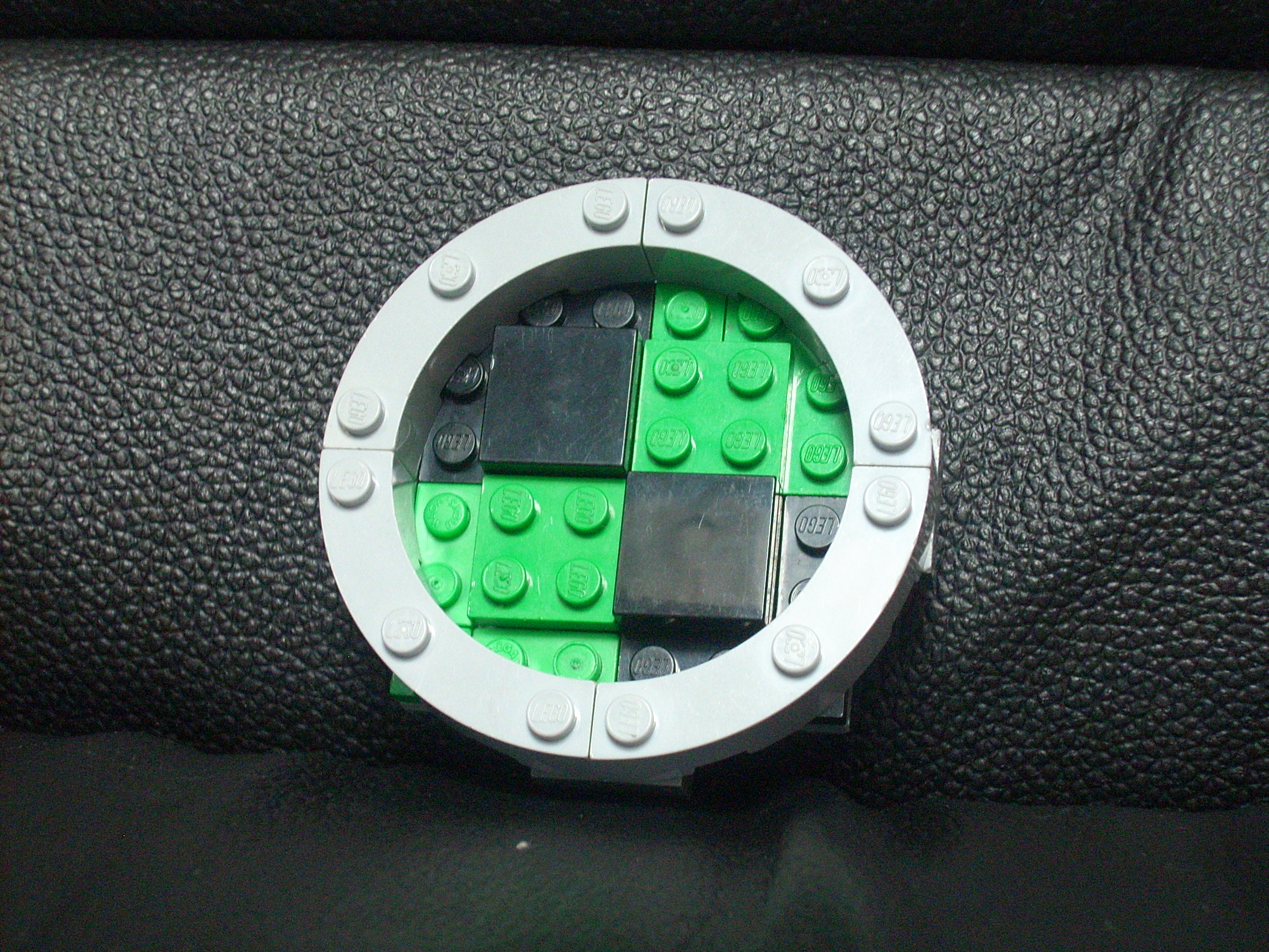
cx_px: 634
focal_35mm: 77
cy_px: 476
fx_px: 2823
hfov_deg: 25.3
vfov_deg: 19.1
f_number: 4.2
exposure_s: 1/4
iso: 322
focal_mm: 12.8
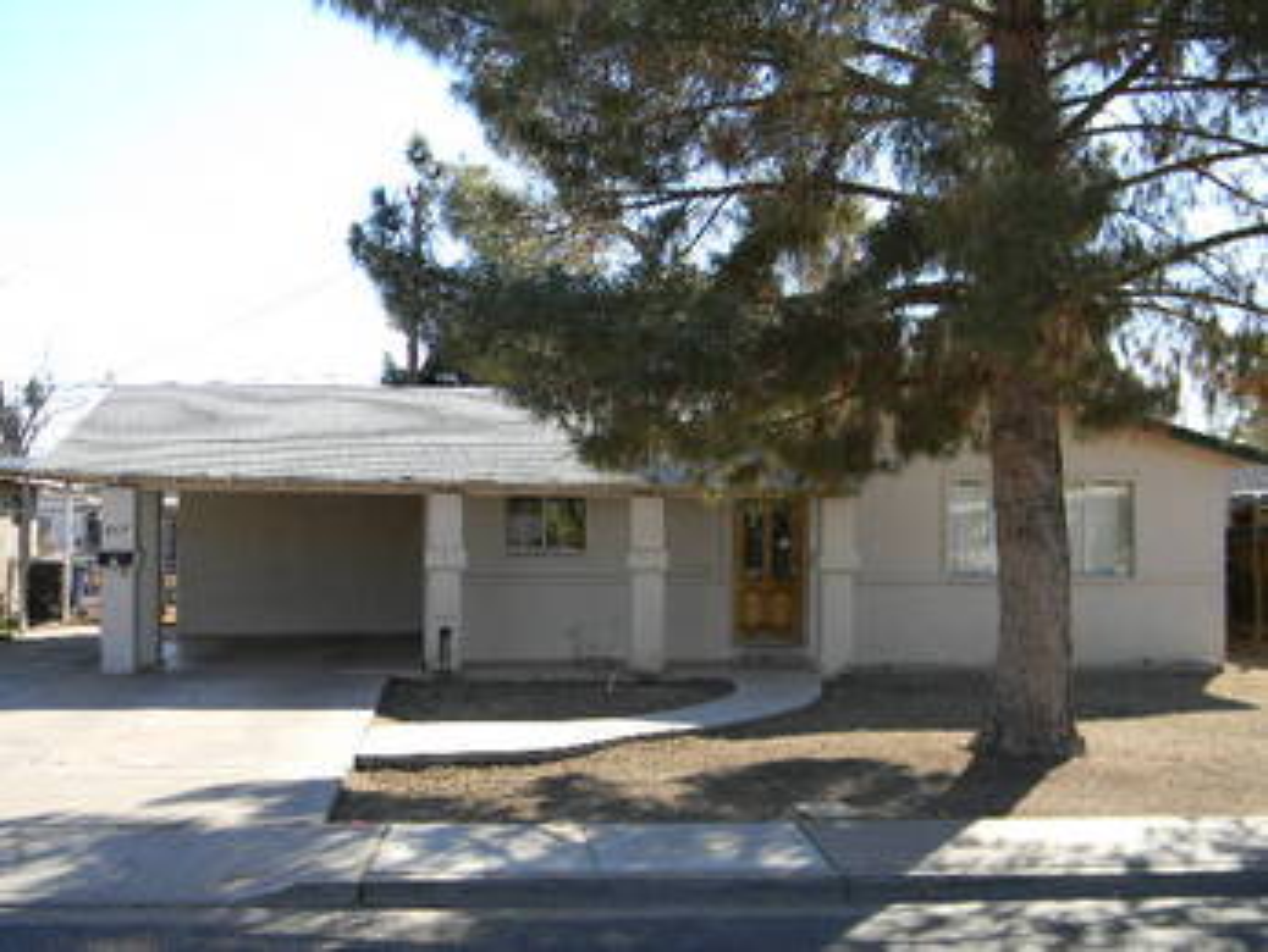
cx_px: 634
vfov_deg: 35.2
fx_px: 1503
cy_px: 476
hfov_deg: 45.7
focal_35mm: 41
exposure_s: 1/382
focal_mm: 7.3
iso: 112
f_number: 3.8
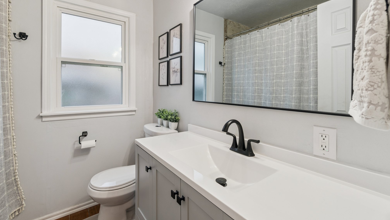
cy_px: 95
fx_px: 165
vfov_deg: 66.8
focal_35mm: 16
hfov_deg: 99.4
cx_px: 192
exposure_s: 1/30
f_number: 6.3
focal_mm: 10
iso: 200
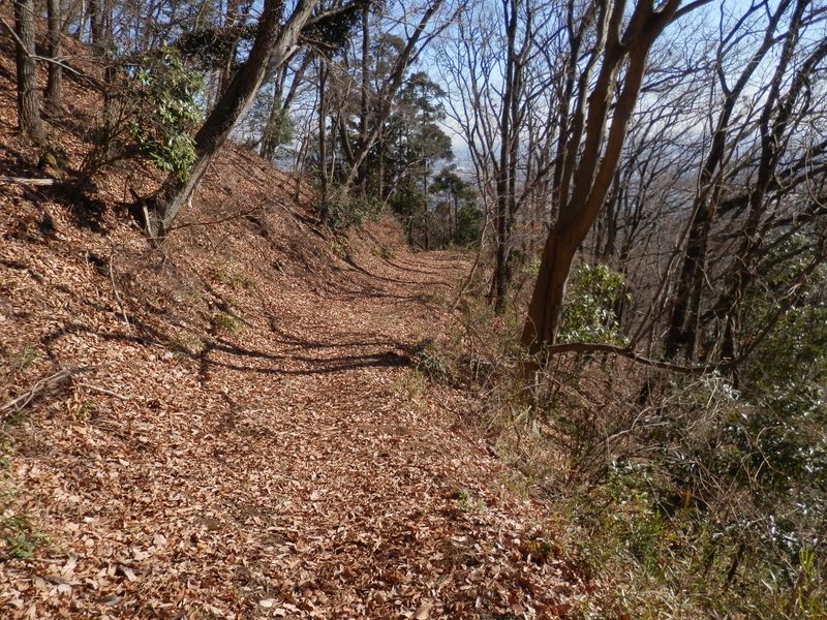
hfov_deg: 69.4
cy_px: 310
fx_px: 597
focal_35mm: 25
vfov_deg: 54.9
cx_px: 414
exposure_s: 1/100
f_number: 8.7
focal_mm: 4.5
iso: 80
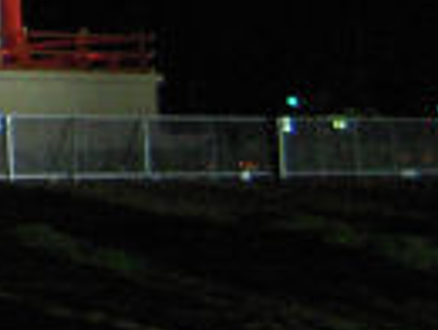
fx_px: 3233
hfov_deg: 7.2
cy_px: -333
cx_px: -708
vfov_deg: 5.7
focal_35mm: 255
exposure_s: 1/13
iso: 400
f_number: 3.3
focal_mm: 8.1
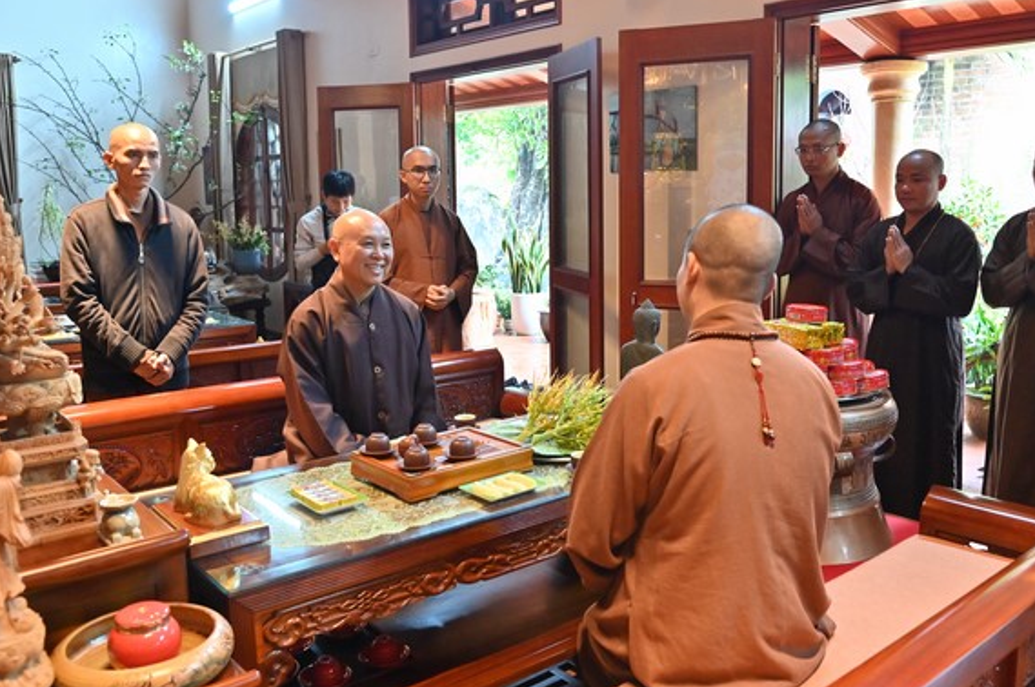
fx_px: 919
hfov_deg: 58.7
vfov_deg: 40.9
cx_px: 557
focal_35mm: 32
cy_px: 300
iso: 4000
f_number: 5
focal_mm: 28
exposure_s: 1/80
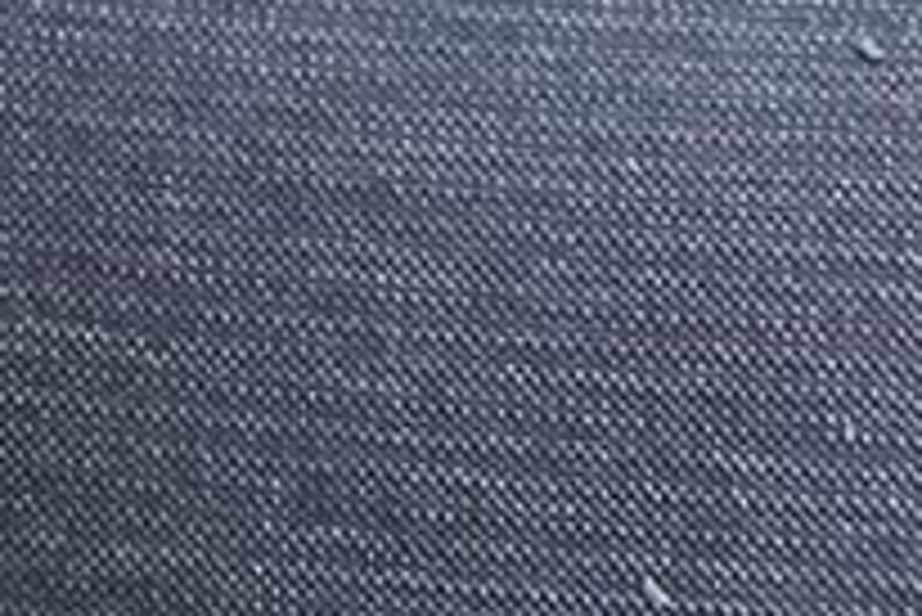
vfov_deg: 6.2
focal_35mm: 198
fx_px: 5074
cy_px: -1432
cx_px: -2064
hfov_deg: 8.3
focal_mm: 5.7
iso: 125
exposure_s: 1/77
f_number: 1.5
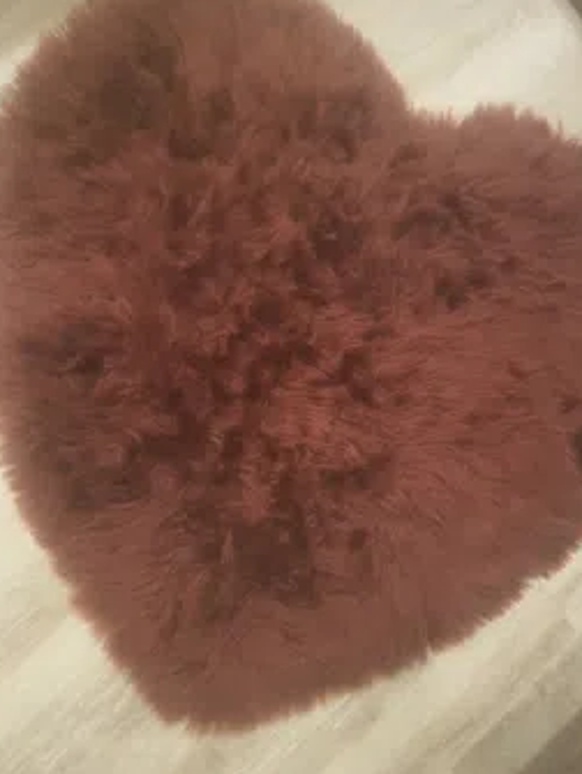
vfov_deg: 58.3
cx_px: 312
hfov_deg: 45.5
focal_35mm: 31
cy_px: 397
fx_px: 694
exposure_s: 1/25
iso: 640
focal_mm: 4.32
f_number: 1.7
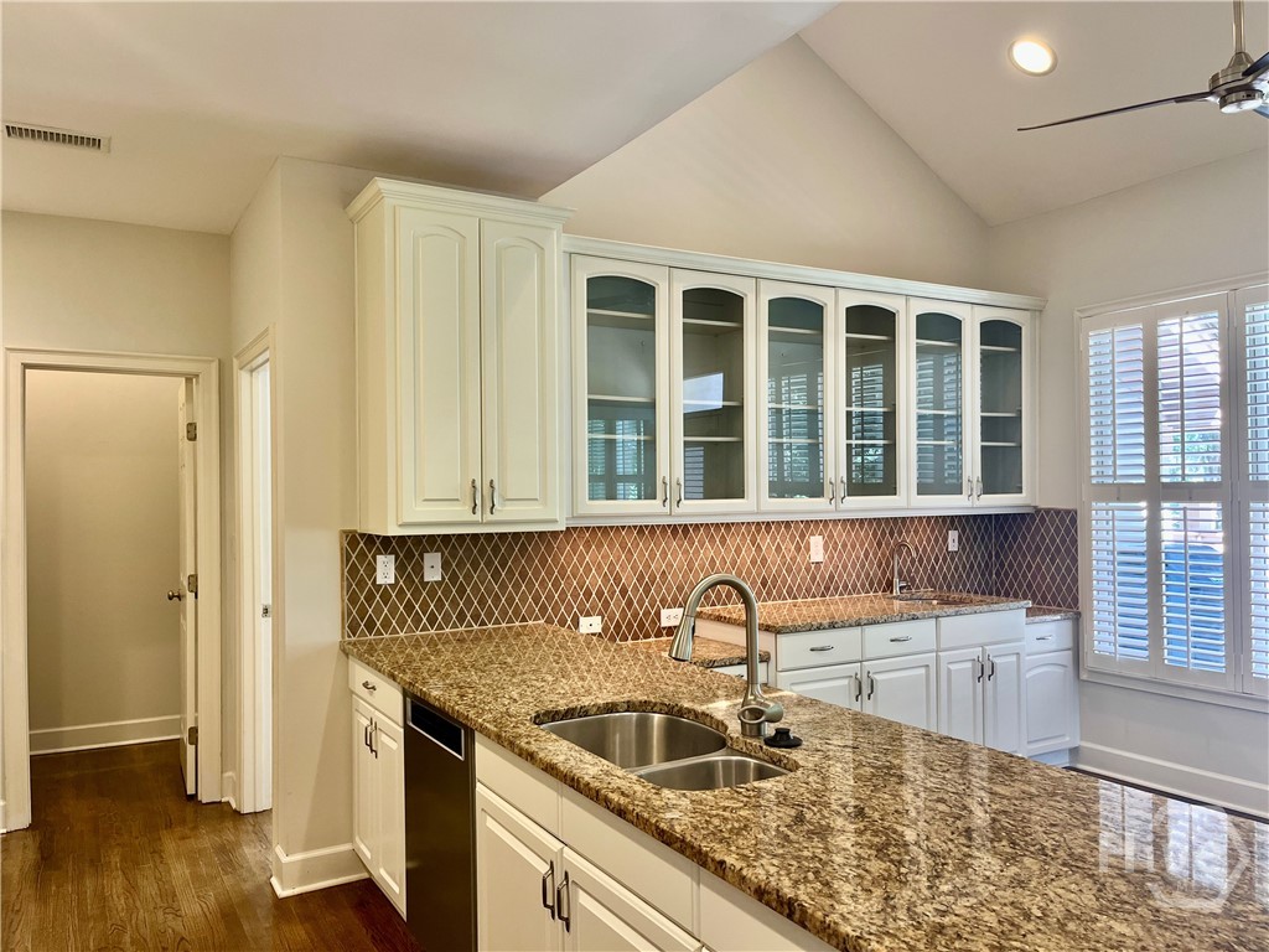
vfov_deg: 53.1
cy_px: 476
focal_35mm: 26
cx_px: 634
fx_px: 953
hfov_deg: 67.3
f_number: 1.6
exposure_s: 1/60
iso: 80
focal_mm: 5.1
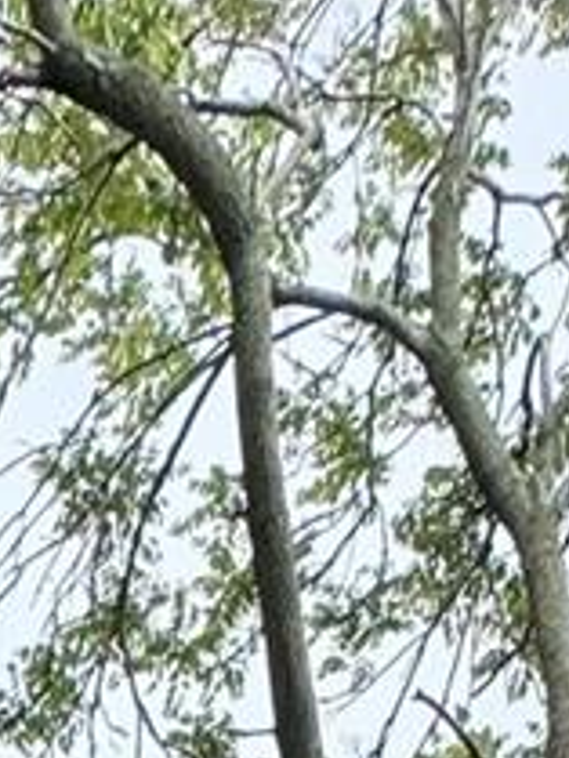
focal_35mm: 103
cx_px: -558
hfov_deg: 12.7
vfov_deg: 9.1
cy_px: 2774
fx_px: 2255
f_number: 2.2
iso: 40
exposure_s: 1/515
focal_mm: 2.22
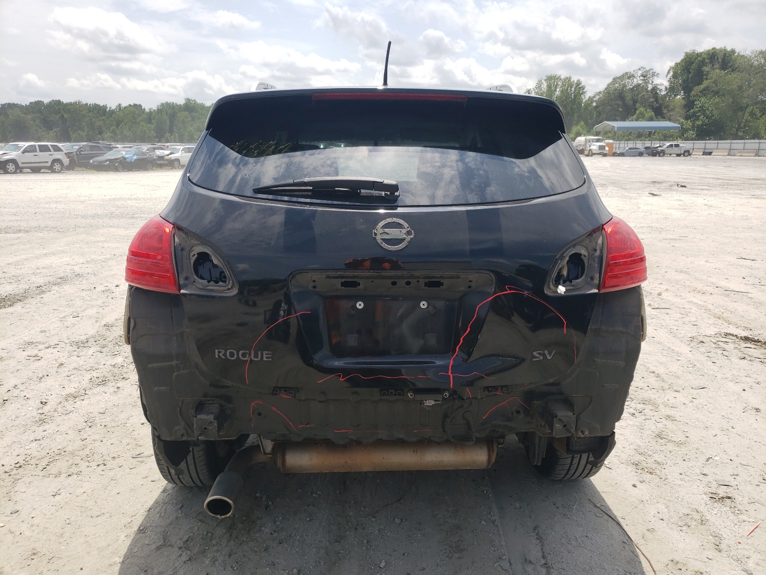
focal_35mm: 26
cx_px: 383
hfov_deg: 67.3
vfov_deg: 53.1
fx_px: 575
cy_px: 288
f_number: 1.5
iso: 50
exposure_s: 1/3333
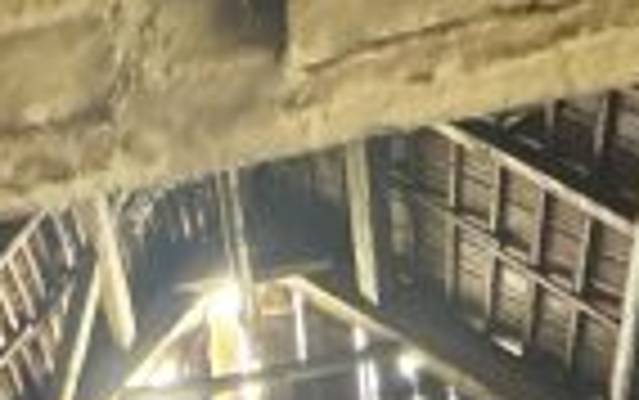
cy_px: 919
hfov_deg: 27.9
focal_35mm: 73
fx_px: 1272
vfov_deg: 13.7
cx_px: 194
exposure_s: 1/42
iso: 1250
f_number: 2.2
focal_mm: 2.22
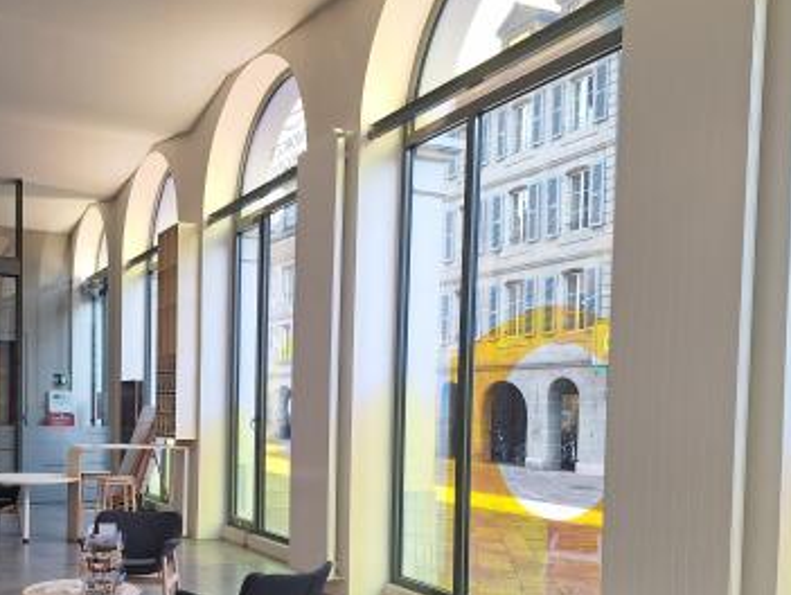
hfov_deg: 50.1
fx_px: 823
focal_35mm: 36
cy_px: 452
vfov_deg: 38.6
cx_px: 243
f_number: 1.8
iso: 50
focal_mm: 5.54
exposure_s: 1/100
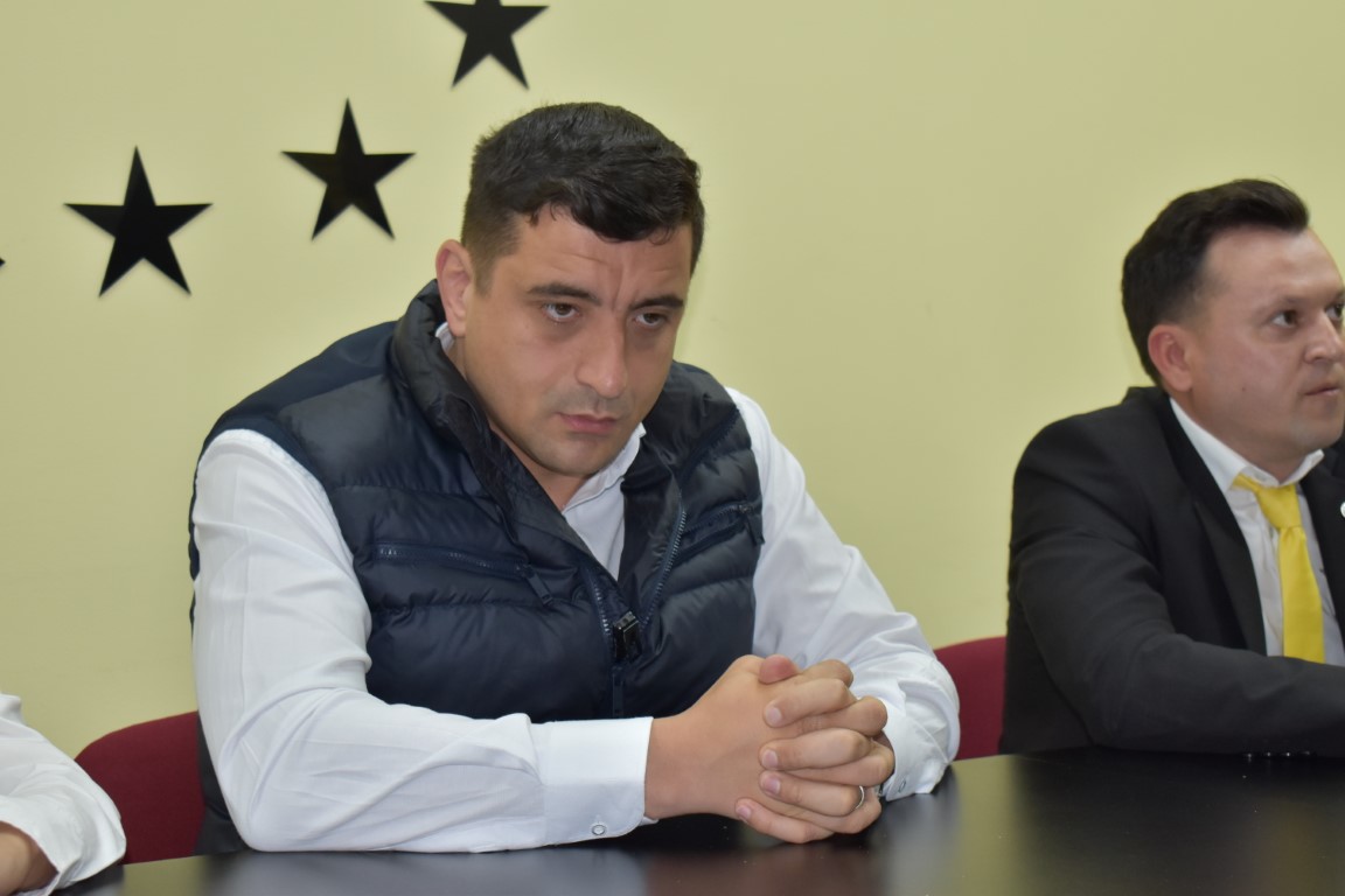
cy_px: 448
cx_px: 672
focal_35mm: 69
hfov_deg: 29.2
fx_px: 2578
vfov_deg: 19.7
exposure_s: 1/100
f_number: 5.3
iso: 800
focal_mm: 46
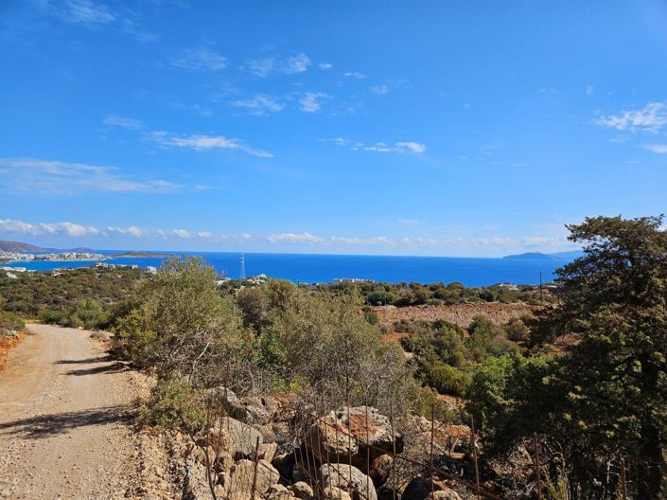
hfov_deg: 74.0
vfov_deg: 58.8
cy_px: 250
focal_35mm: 23
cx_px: 334
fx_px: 443
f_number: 1.8
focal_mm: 5.4
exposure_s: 1/2745
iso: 25
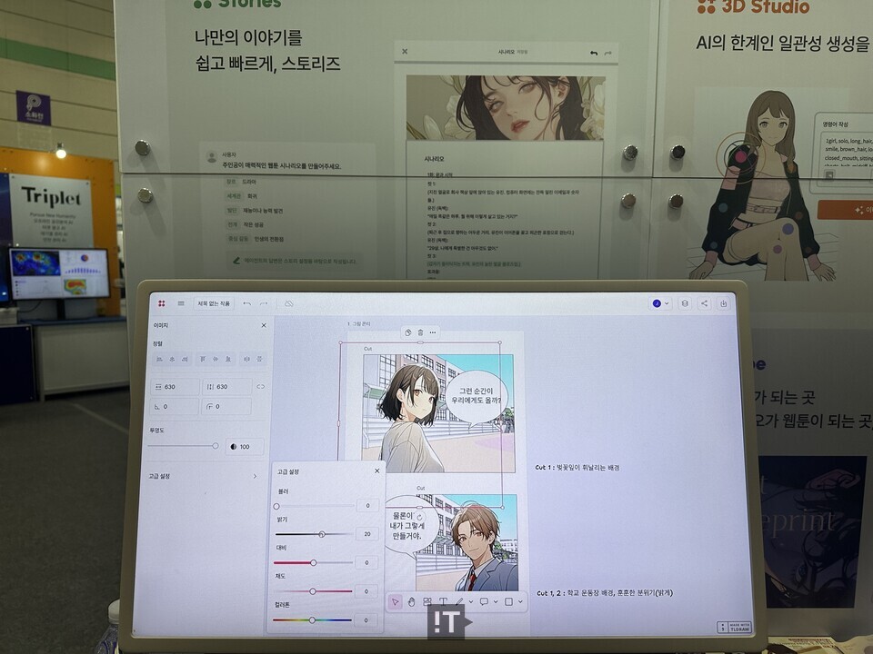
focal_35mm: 24
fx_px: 605
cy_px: 327
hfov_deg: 71.6
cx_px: 436
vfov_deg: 56.8
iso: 80
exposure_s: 1/259
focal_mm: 6.86
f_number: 1.78
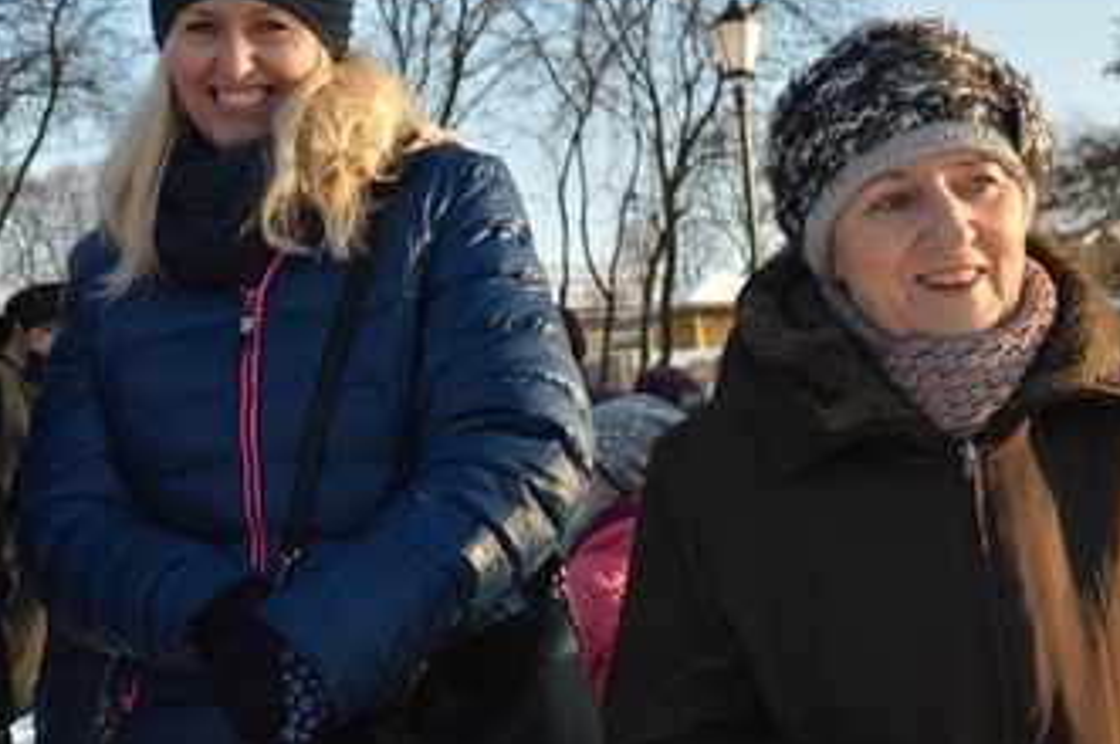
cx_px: 223
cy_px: 315
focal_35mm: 90
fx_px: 2797
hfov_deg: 22.3
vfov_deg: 15.2
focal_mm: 28
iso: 200
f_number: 5.6
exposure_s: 1/500
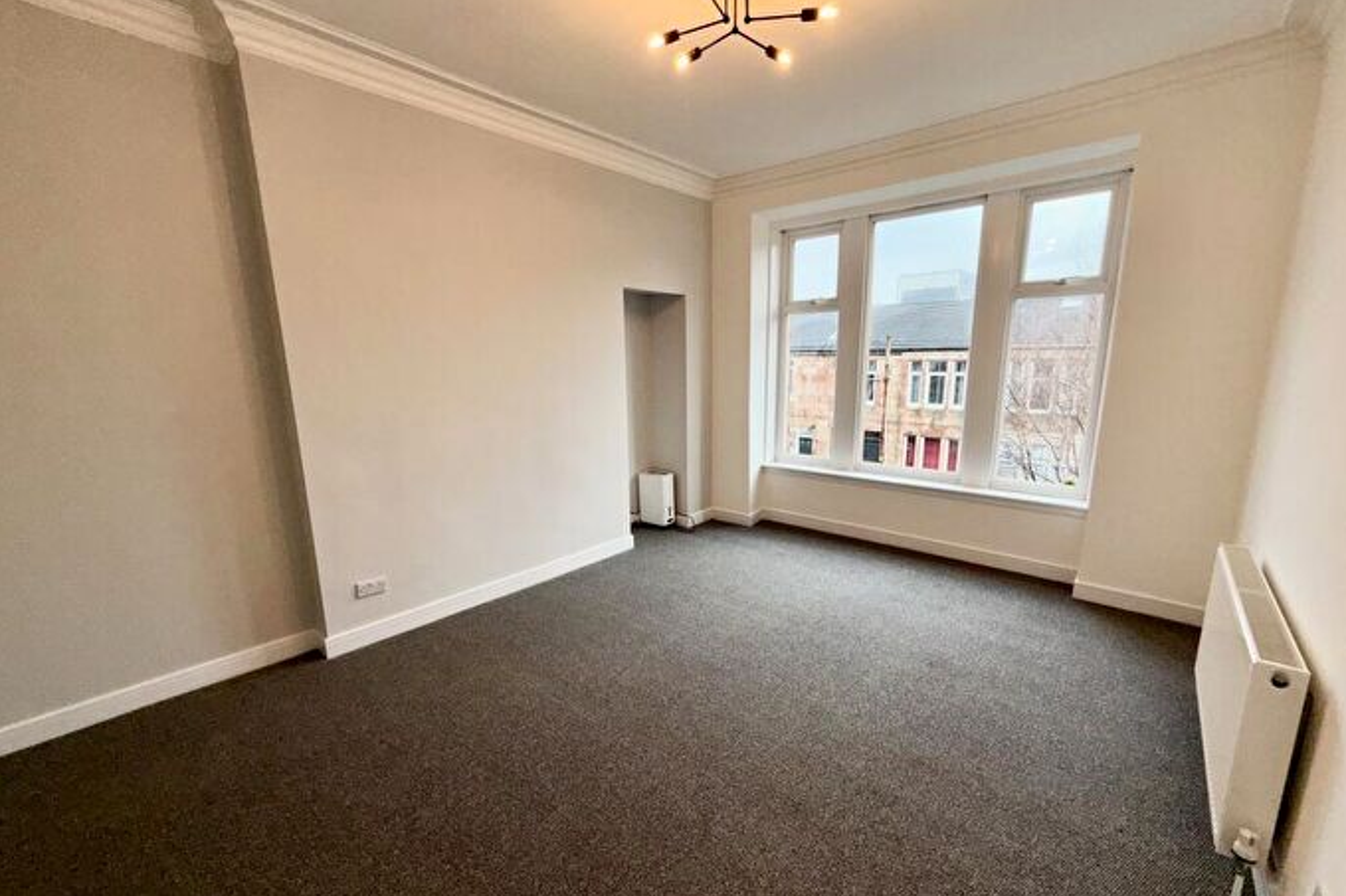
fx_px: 561
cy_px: 472
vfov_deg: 77.2
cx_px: 691
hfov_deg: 100.4
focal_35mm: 15
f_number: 2.2
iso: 20
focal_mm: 2.22
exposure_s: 1/122
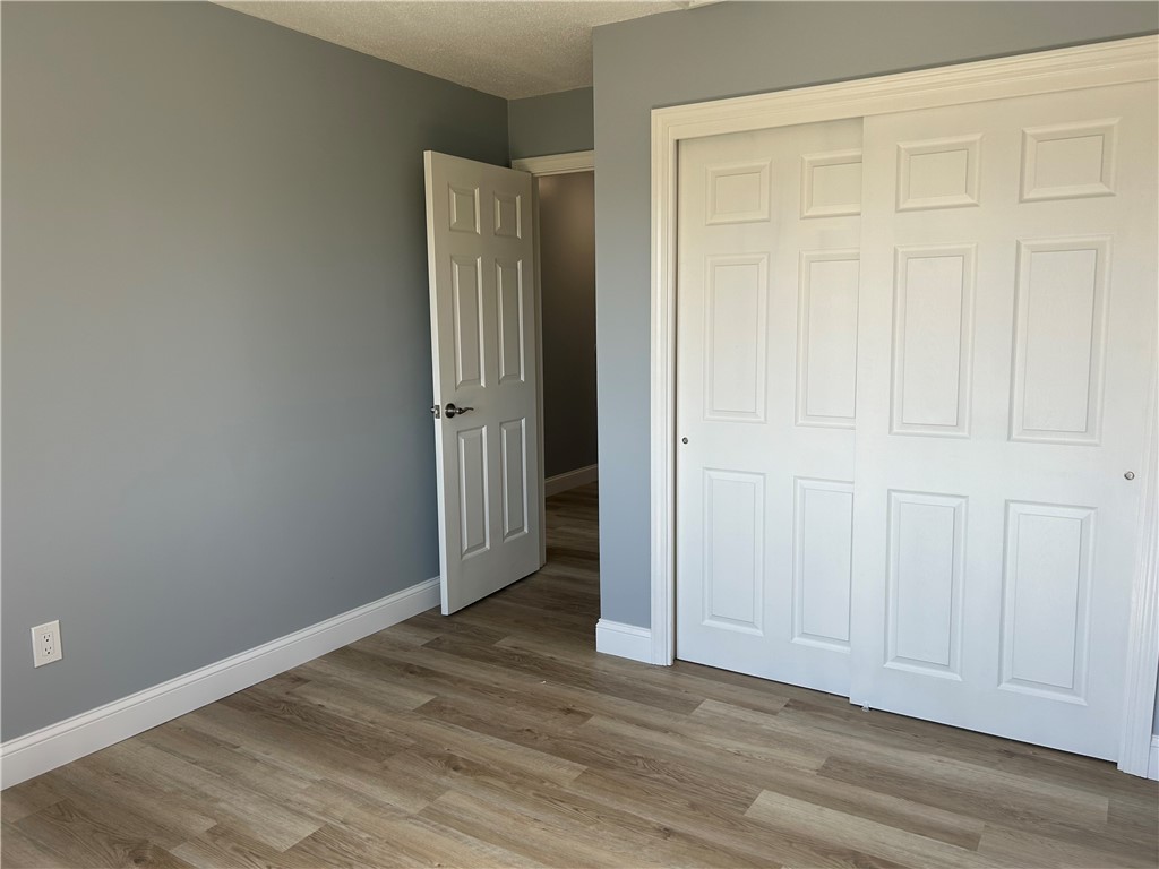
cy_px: 434
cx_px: 580
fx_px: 871
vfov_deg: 53.1
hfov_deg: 67.3
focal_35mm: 26
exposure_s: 1/288
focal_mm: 5.7
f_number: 1.5
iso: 40
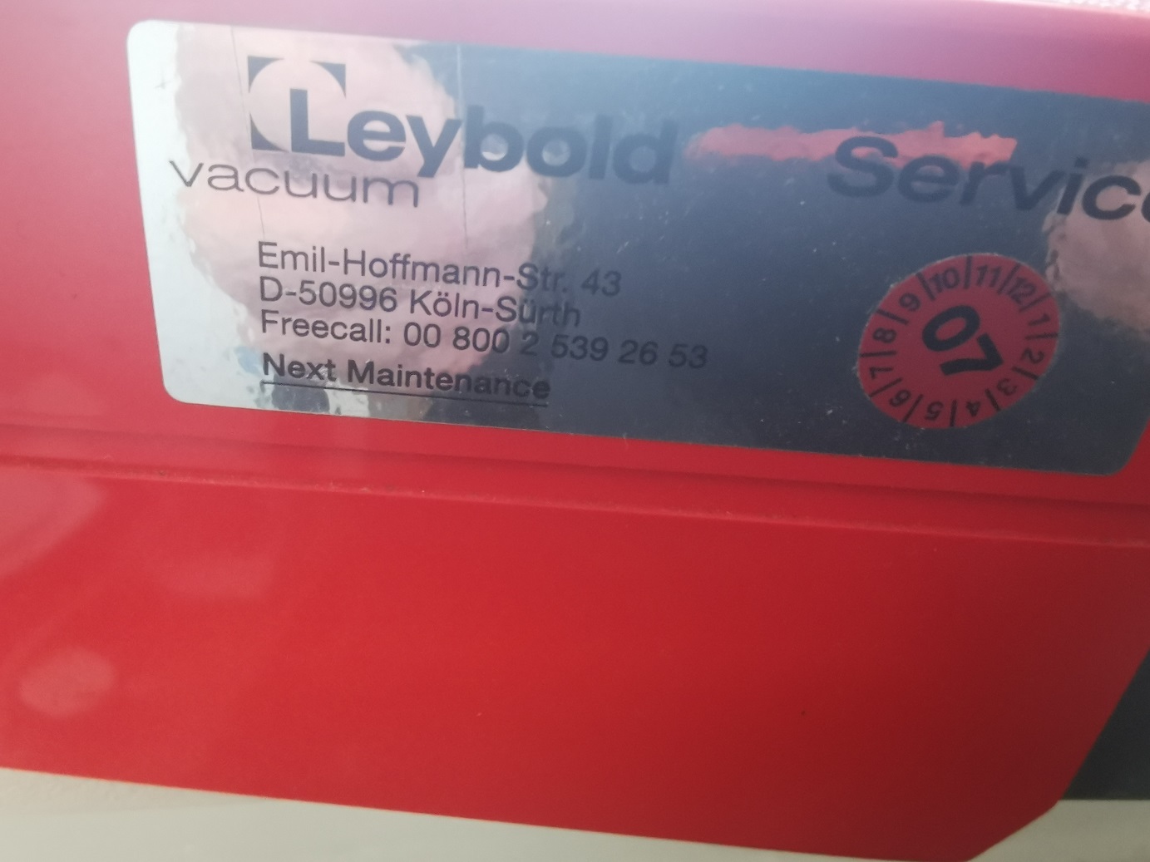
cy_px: 431
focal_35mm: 26
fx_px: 864
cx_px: 575
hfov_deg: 67.3
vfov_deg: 53.1
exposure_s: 1/20
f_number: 2.2
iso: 640
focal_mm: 2.26
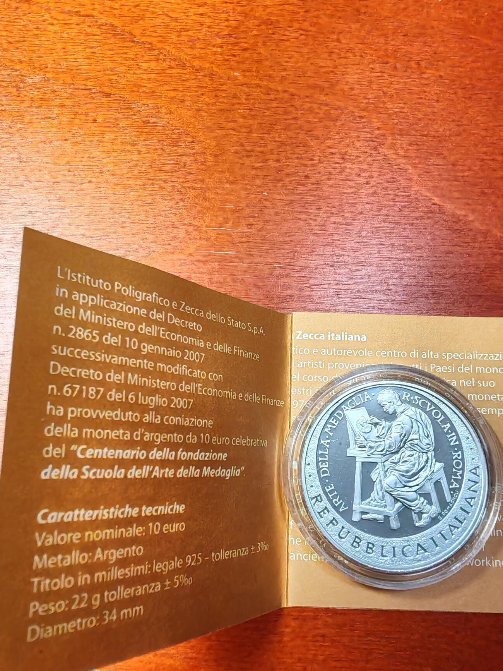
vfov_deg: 65.3
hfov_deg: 51.4
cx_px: 243
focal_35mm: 27
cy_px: 348
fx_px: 523
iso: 160
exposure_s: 1/33
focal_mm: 1.96
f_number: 2.2
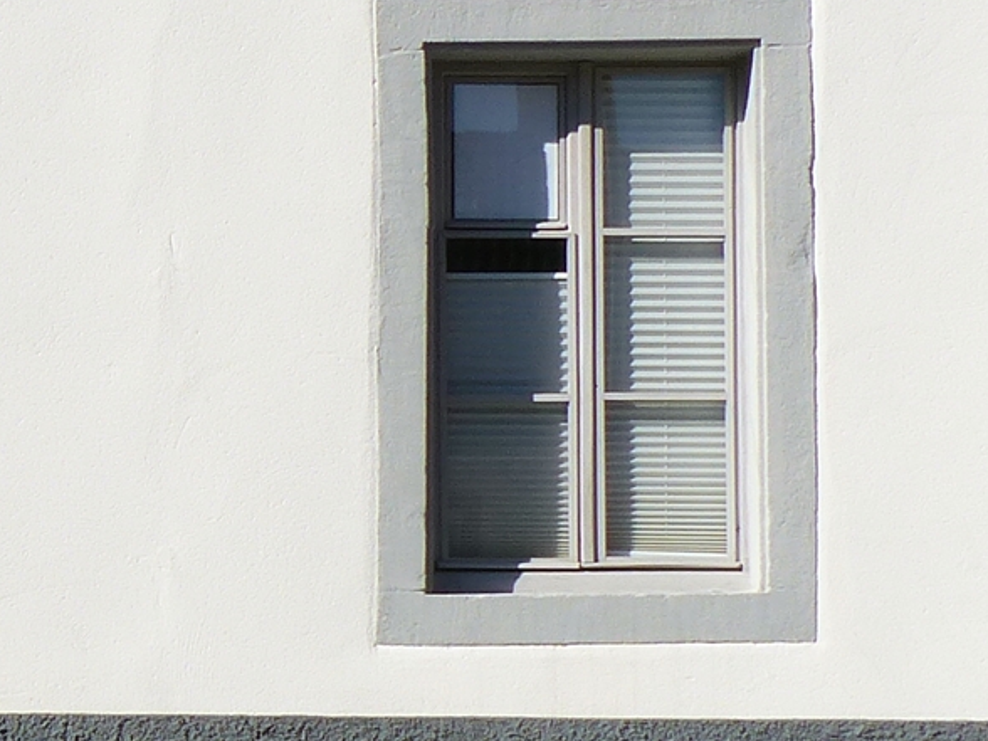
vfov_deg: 38.7
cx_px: 482
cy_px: 355
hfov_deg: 50.1
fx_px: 1056
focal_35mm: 37
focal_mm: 6.2
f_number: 4
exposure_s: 1/1300
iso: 100
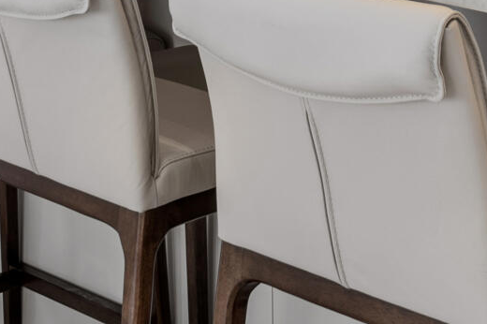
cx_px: 365
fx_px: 1717
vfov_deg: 9.7
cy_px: -419
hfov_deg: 16.1
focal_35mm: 127
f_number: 9
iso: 200
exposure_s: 1/4
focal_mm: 22
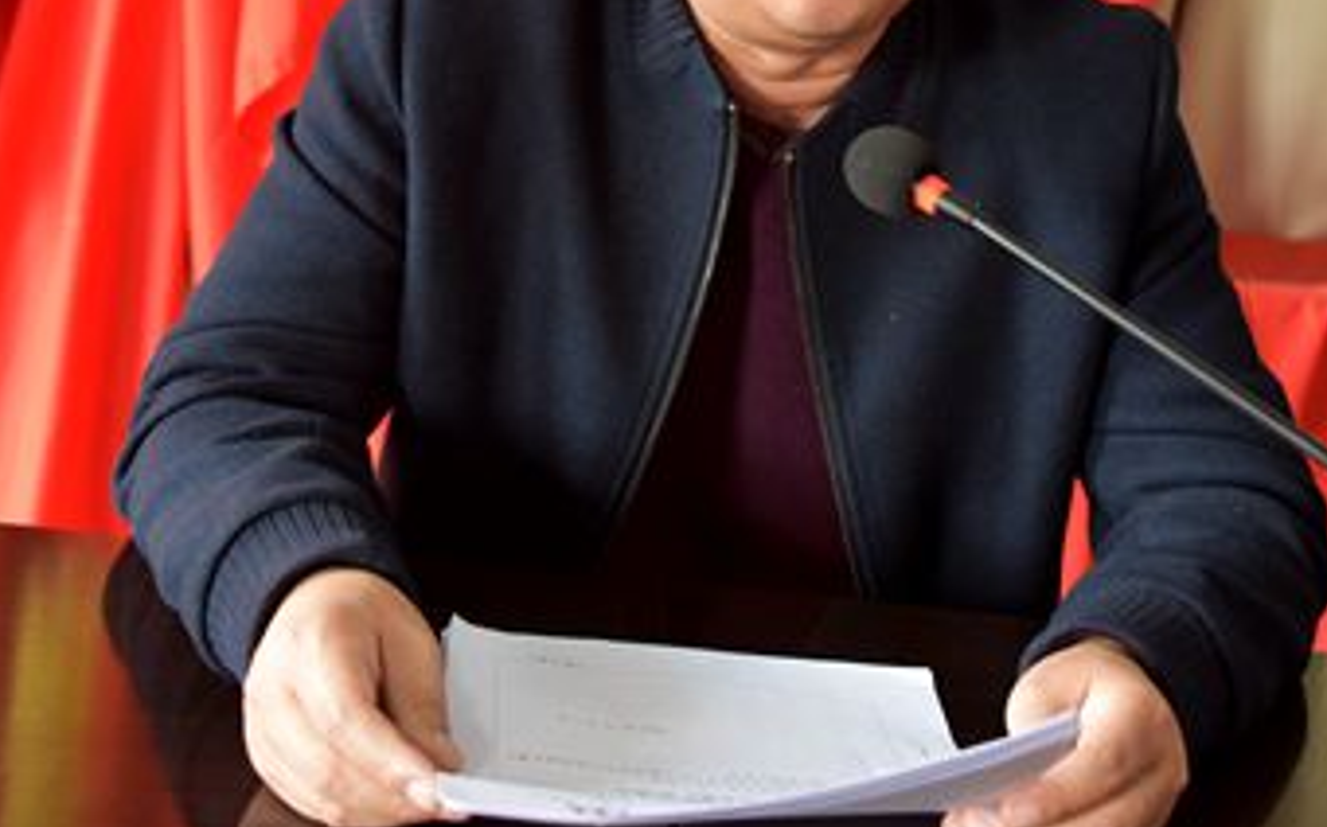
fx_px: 2602
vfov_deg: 17.8
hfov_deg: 28.6
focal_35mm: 72
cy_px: 76
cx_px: 781
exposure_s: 1/125
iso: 2000
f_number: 5.6
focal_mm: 40
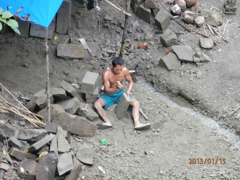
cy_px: 90
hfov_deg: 8.2
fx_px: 1664
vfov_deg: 6.2
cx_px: 120
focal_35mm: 240
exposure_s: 1/80
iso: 200
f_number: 5.8
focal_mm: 42
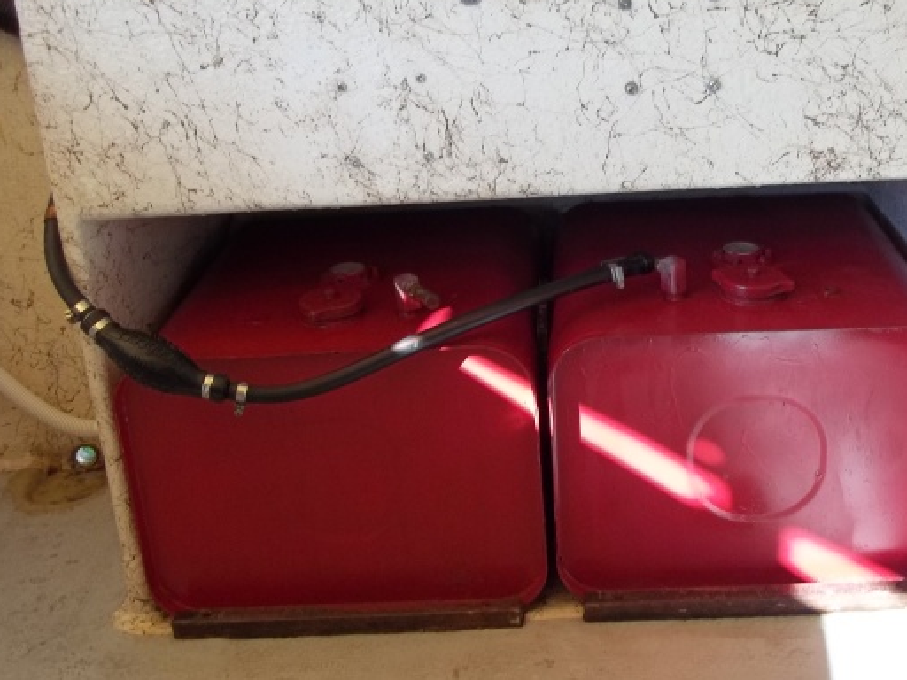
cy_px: 335
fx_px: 1310
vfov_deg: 29.1
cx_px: 542
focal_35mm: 50
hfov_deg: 38.0
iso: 64
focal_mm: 5.7
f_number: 2.9
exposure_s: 1/60
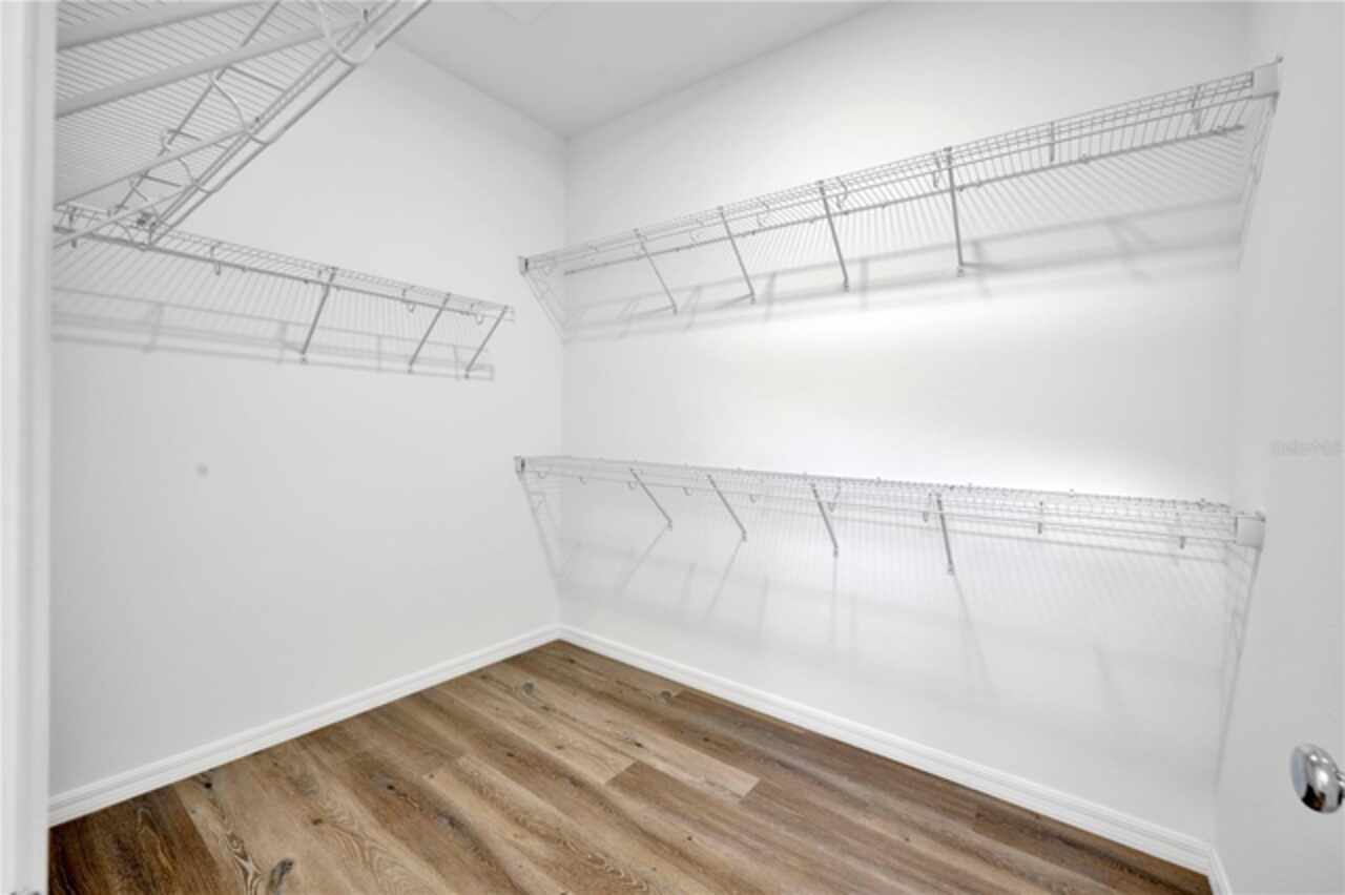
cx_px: 672
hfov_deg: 104.3
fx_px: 523
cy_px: 448
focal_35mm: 14
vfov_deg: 81.1
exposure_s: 1
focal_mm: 14
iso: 125
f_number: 9
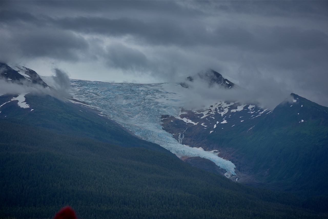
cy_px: 110
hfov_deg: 18.3
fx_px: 1021
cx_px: 164
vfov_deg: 12.2
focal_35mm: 112
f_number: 10
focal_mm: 112
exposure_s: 1/400
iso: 100
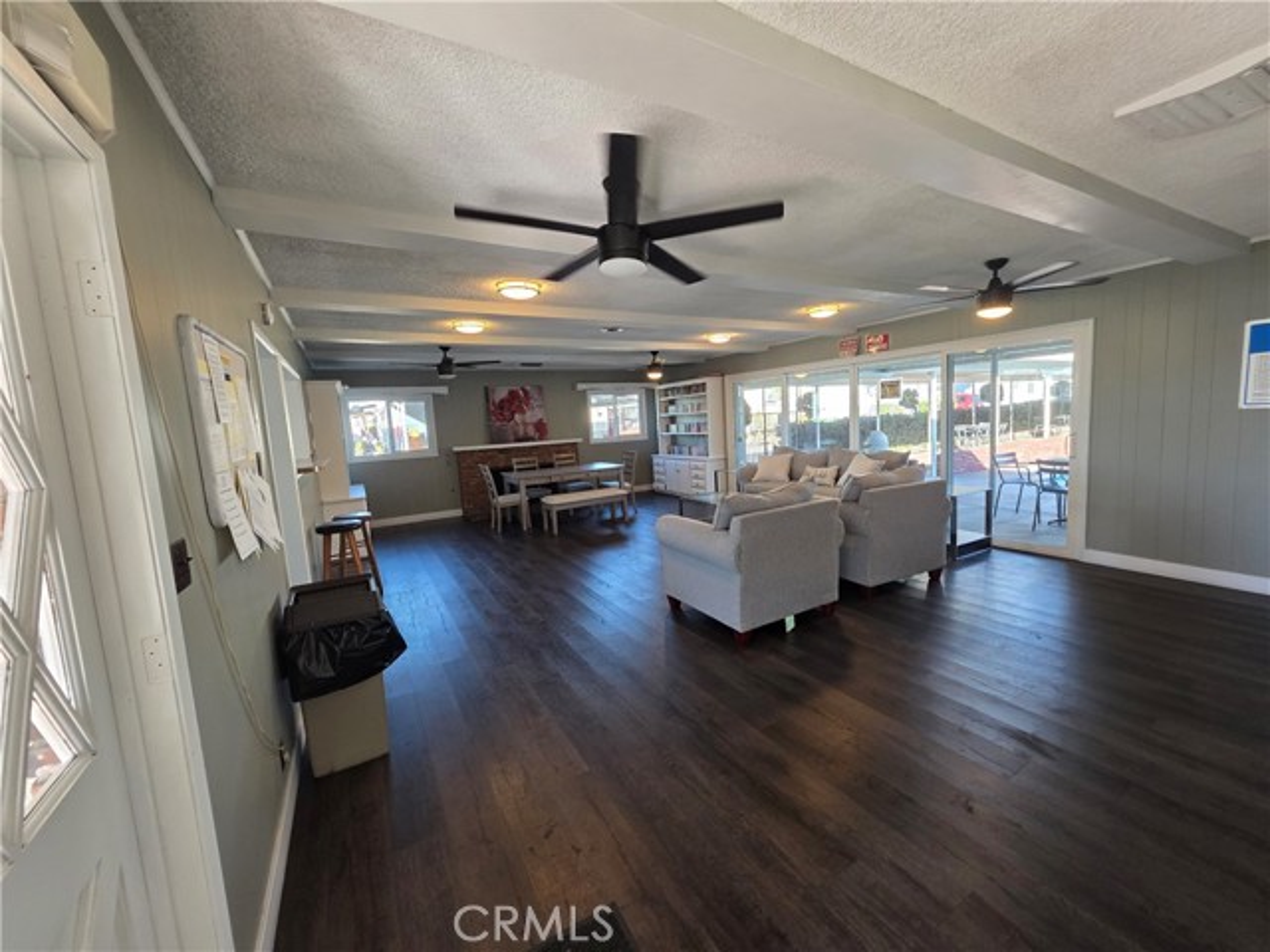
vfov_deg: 89.9
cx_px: 635
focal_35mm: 13
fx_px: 477
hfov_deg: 106.2
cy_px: 476
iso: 160
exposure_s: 1/120
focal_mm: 2.2
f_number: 1.9
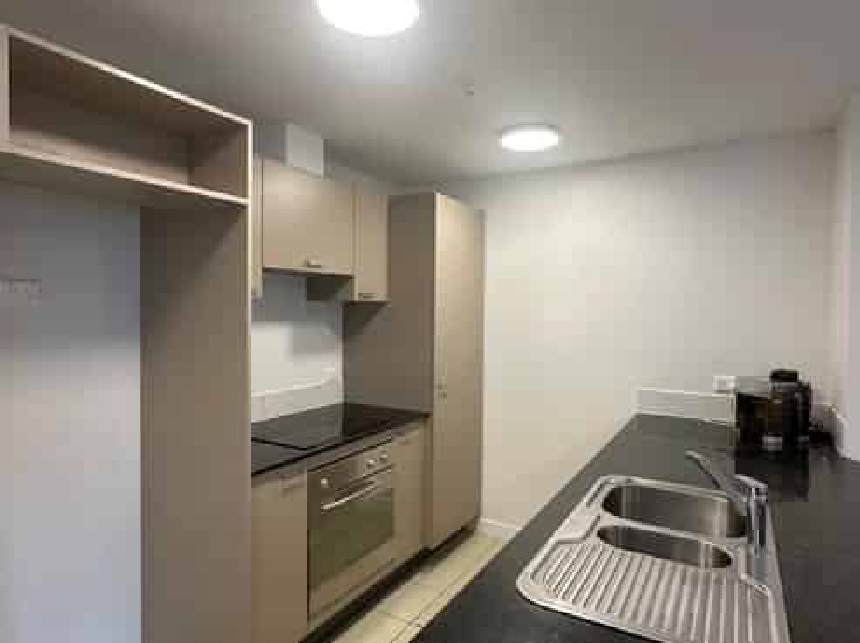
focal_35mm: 14
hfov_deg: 102.1
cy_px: 322
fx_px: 348
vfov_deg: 85.6
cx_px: 430
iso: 100
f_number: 2.2
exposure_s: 1/100
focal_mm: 2.22
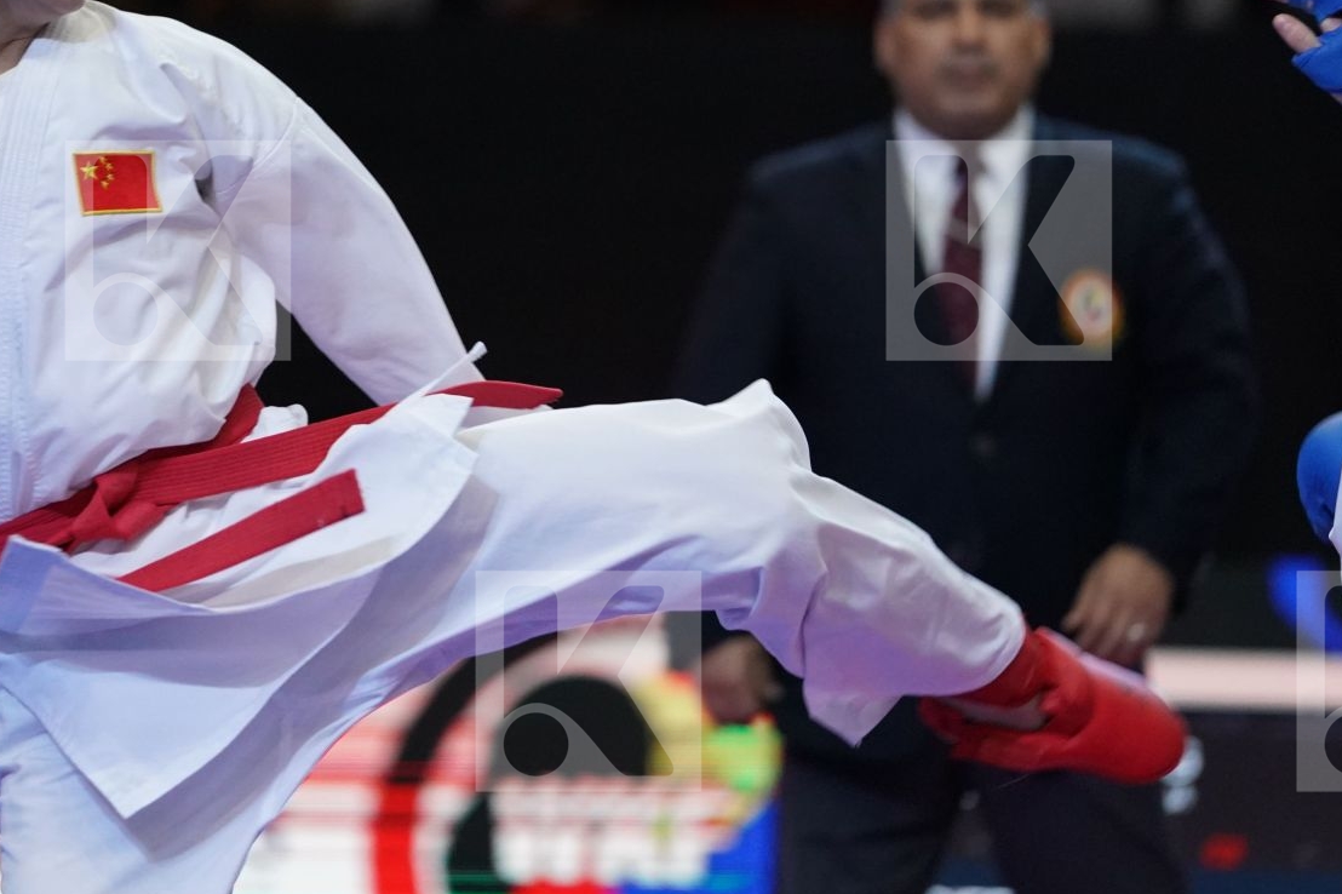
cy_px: 251
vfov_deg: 4.2
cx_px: 589
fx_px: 12111
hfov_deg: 6.3
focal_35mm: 325
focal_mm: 200
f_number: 2.8
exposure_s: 1/1000
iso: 4000
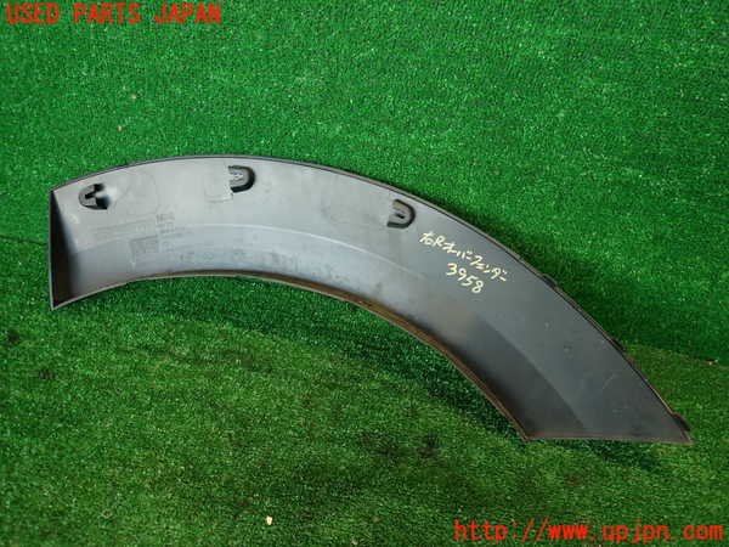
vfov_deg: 54.9
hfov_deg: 69.4
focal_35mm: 25
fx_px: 526
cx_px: 364
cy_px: 274
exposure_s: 1/60
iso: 200
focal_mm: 4.5
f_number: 2
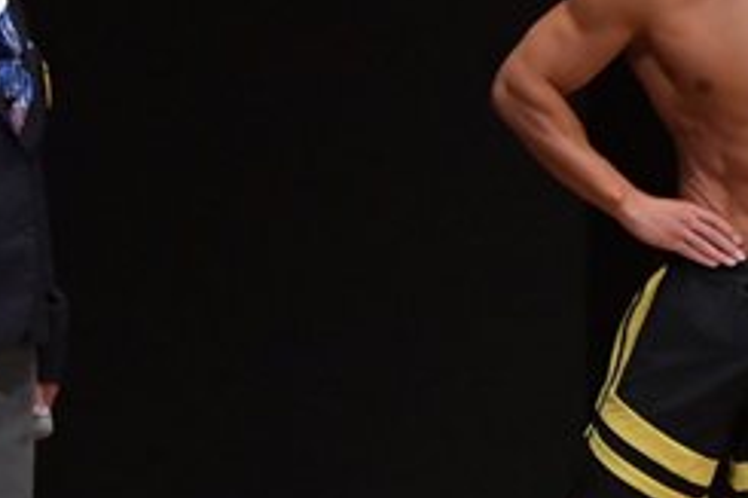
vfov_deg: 1.7
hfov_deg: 2.6
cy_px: 324
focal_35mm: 807
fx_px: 16756
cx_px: 988
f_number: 5.6
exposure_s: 1/400
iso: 6400
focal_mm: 170
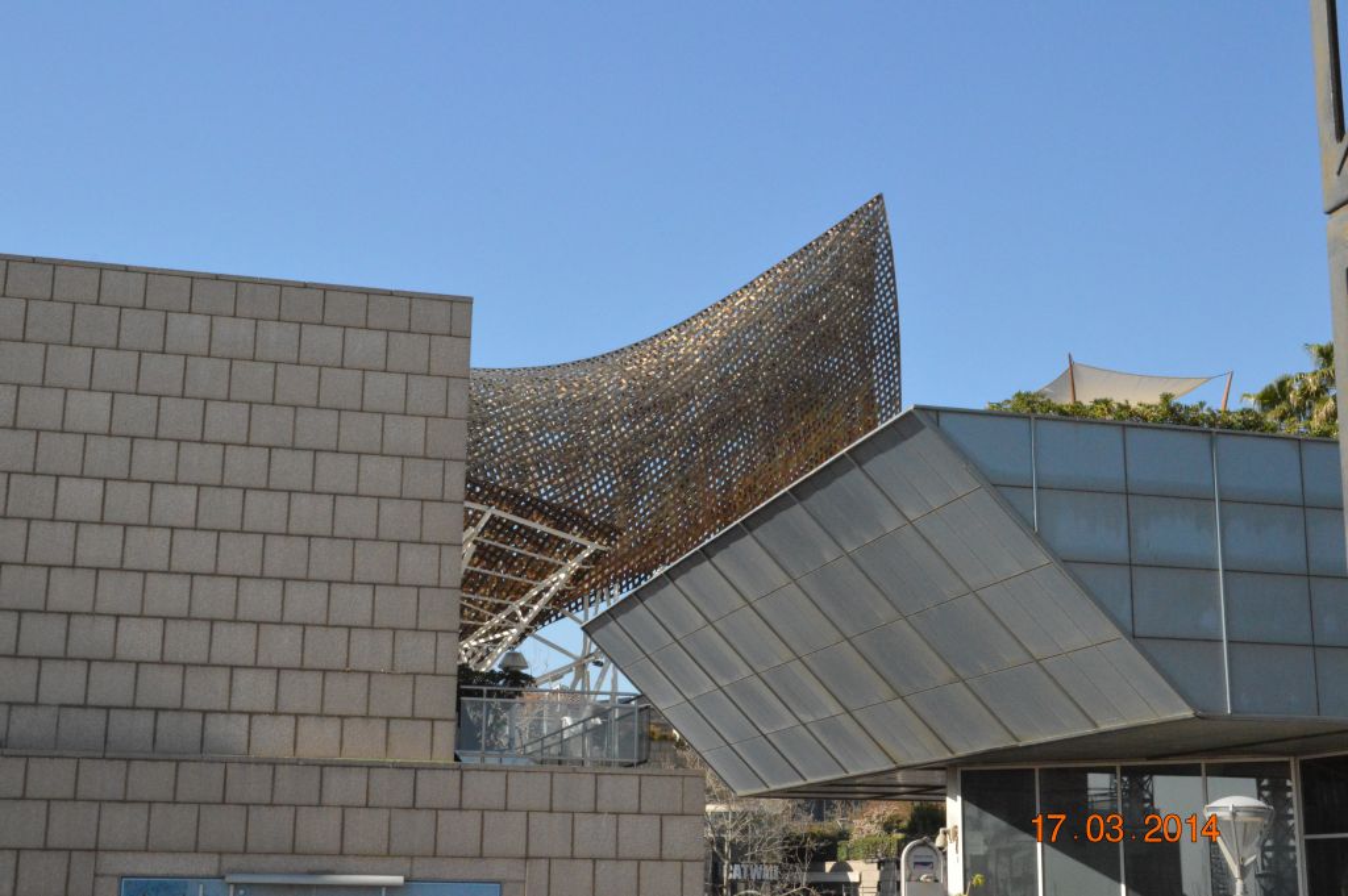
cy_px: 448
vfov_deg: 28.0
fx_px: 1796
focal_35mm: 48
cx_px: 674
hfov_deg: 41.1
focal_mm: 32
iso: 3200
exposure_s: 1/1000
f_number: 18
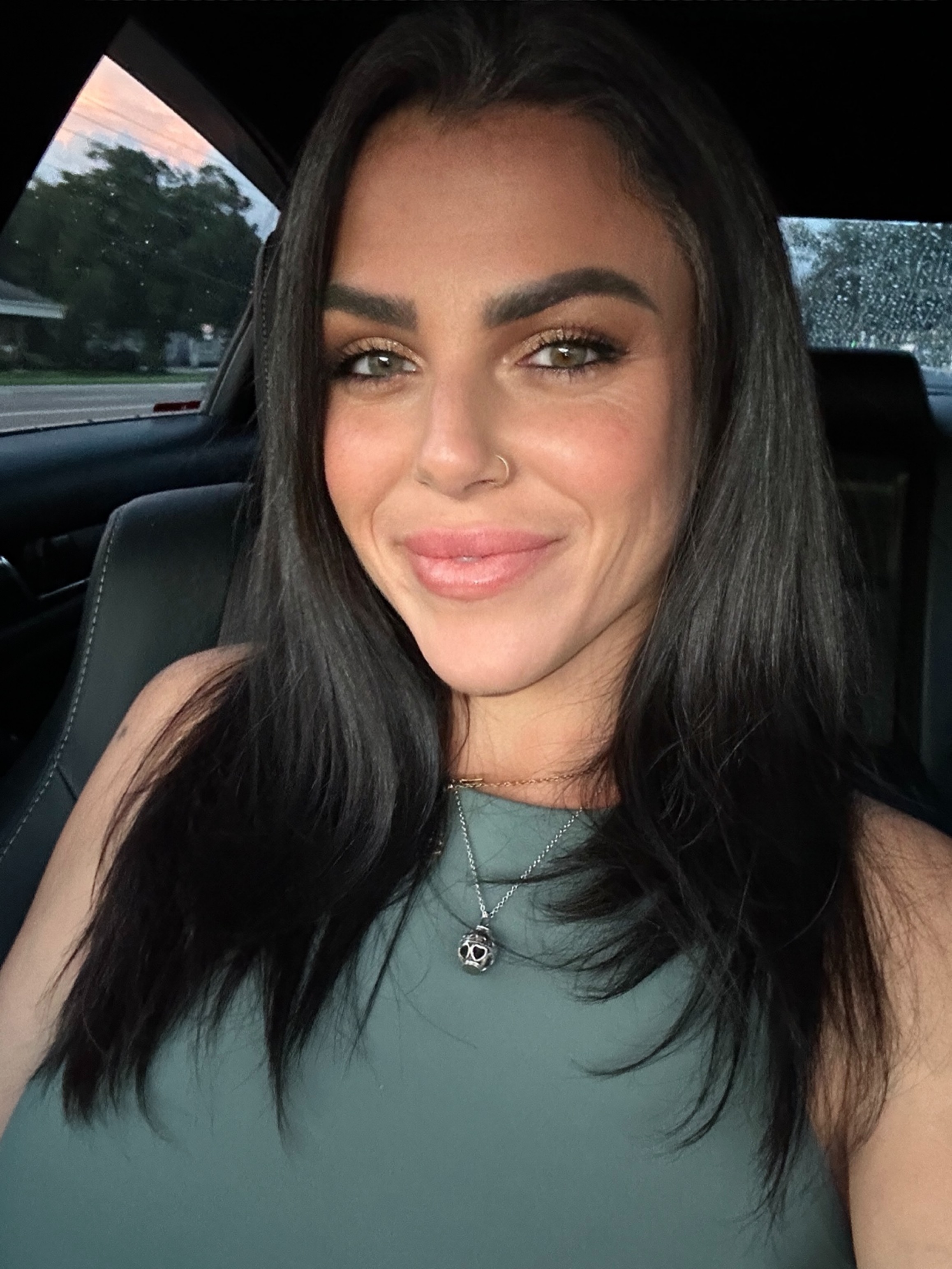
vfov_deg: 60.0
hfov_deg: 46.8
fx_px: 1100
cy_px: 634
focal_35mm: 30
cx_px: 476
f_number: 1.9
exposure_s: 1/20
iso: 500
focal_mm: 2.69
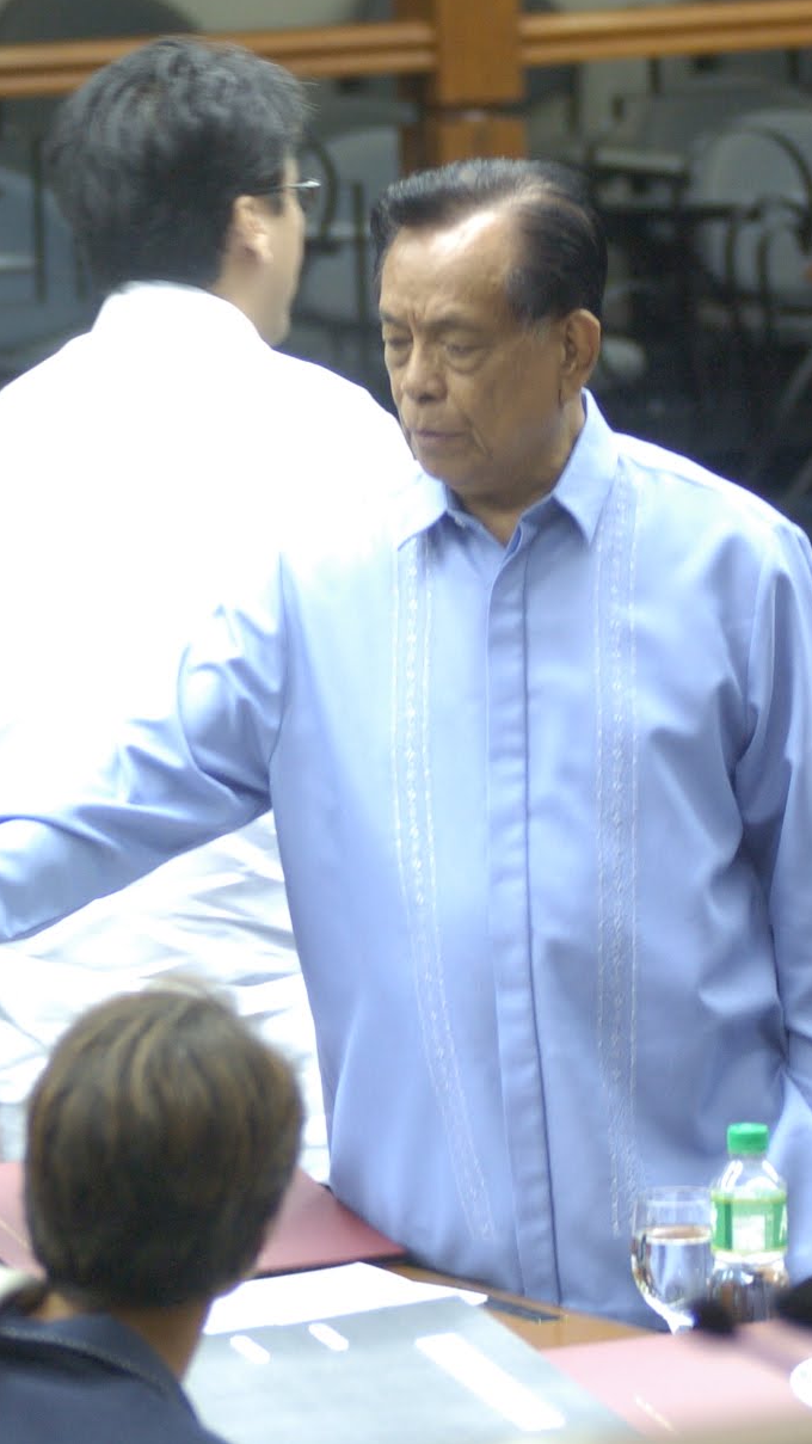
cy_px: 719
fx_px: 9149
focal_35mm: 239
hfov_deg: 5.1
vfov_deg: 9.0
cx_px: -13
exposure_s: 1/50
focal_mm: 100
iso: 640
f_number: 2.8
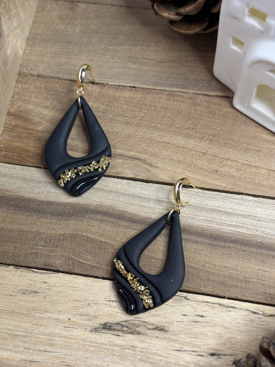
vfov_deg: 36.8
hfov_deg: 28.0
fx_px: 551
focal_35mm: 52
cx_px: 138
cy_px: 184
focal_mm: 5.96
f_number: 1.6
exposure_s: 1/50
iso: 64
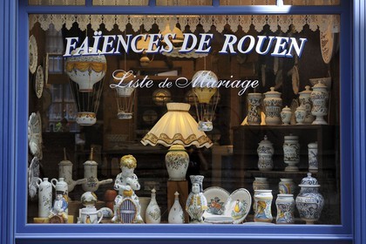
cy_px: 122
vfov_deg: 19.5
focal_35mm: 70
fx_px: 712
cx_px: 183
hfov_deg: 28.8
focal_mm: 70
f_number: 4.5
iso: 200
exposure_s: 1/125
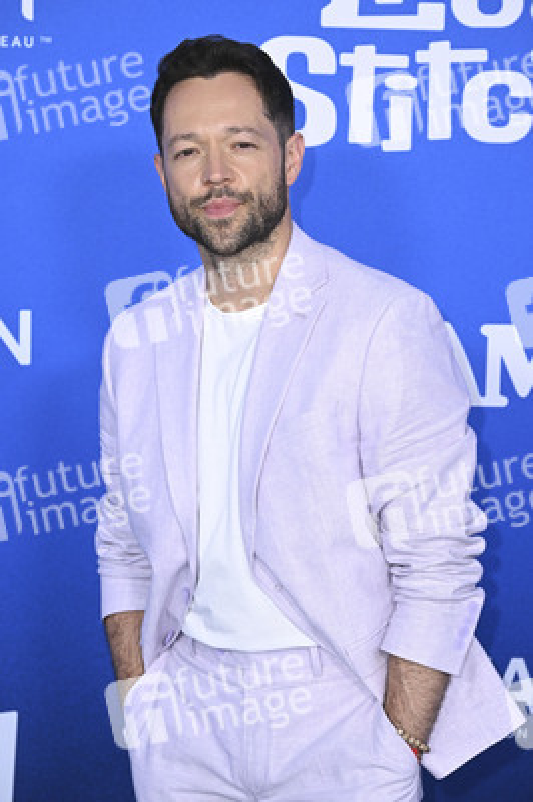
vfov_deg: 20.8
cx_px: 266
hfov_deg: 13.9
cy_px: 401
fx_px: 2180
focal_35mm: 98
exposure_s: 1/200
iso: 1600
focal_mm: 98
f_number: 6.3
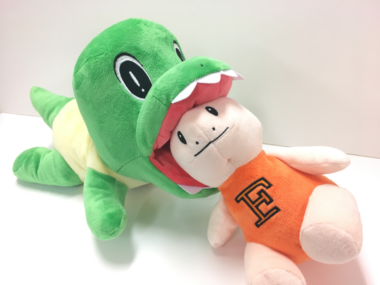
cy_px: 142
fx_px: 318
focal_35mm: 29
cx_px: 190
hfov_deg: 61.7
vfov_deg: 48.2
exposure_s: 1/30
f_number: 2.2
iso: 64
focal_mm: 4.15
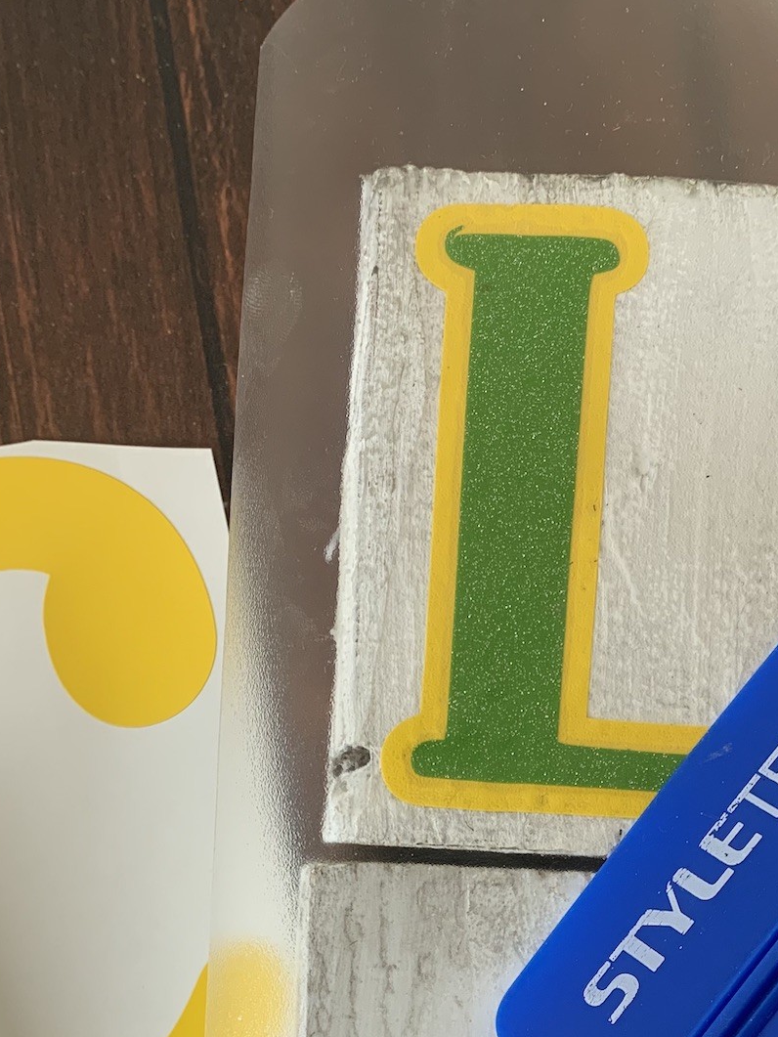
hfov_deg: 29.5
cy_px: 881
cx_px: 499
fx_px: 1468
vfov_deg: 37.0
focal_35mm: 49
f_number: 1.8
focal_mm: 4.25
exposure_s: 1/120
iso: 80
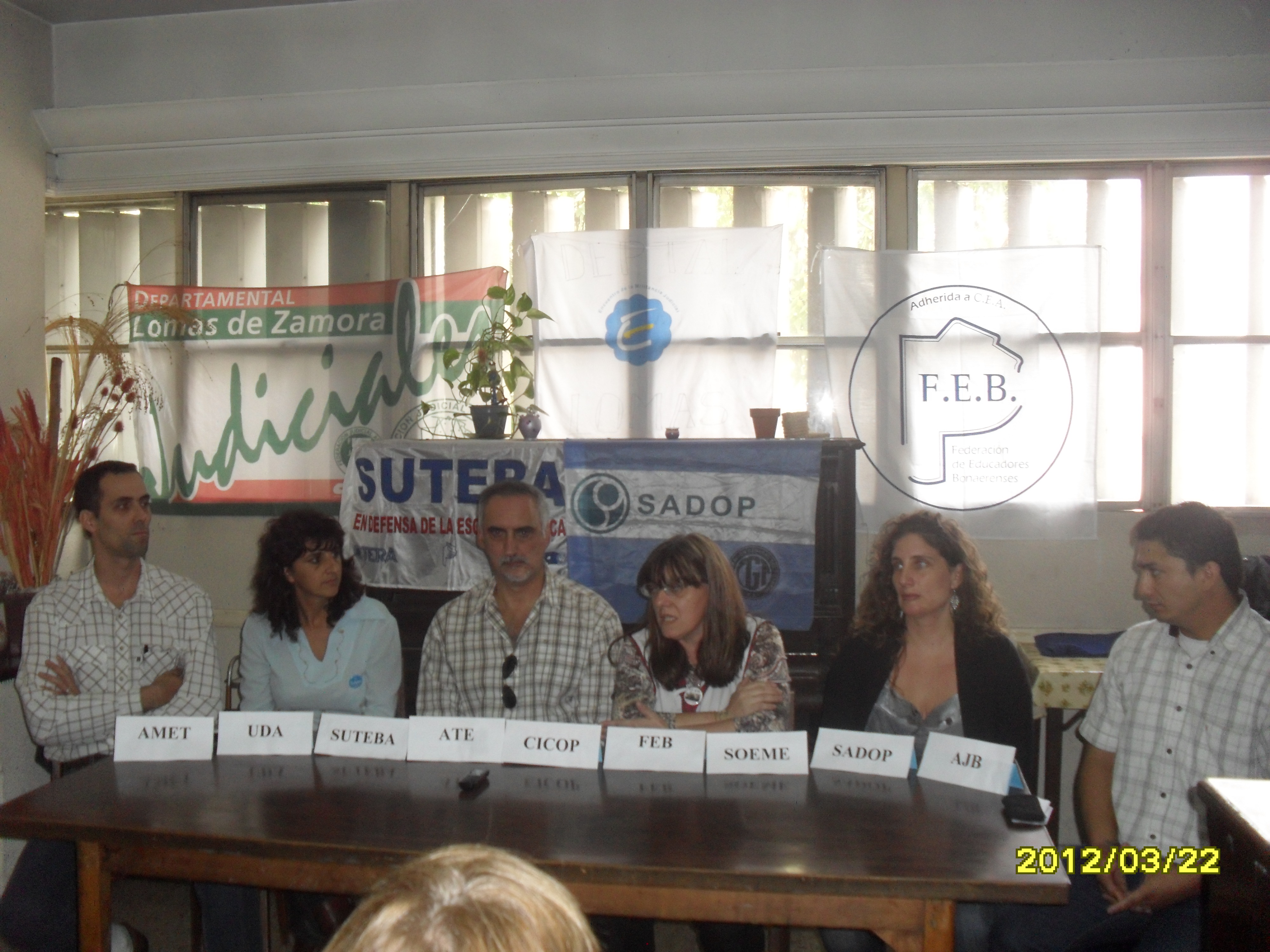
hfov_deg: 52.6
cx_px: 635
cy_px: 476
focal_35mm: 35
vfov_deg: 40.7
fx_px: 1284
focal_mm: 6.3
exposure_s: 1/45
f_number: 3.2
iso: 200
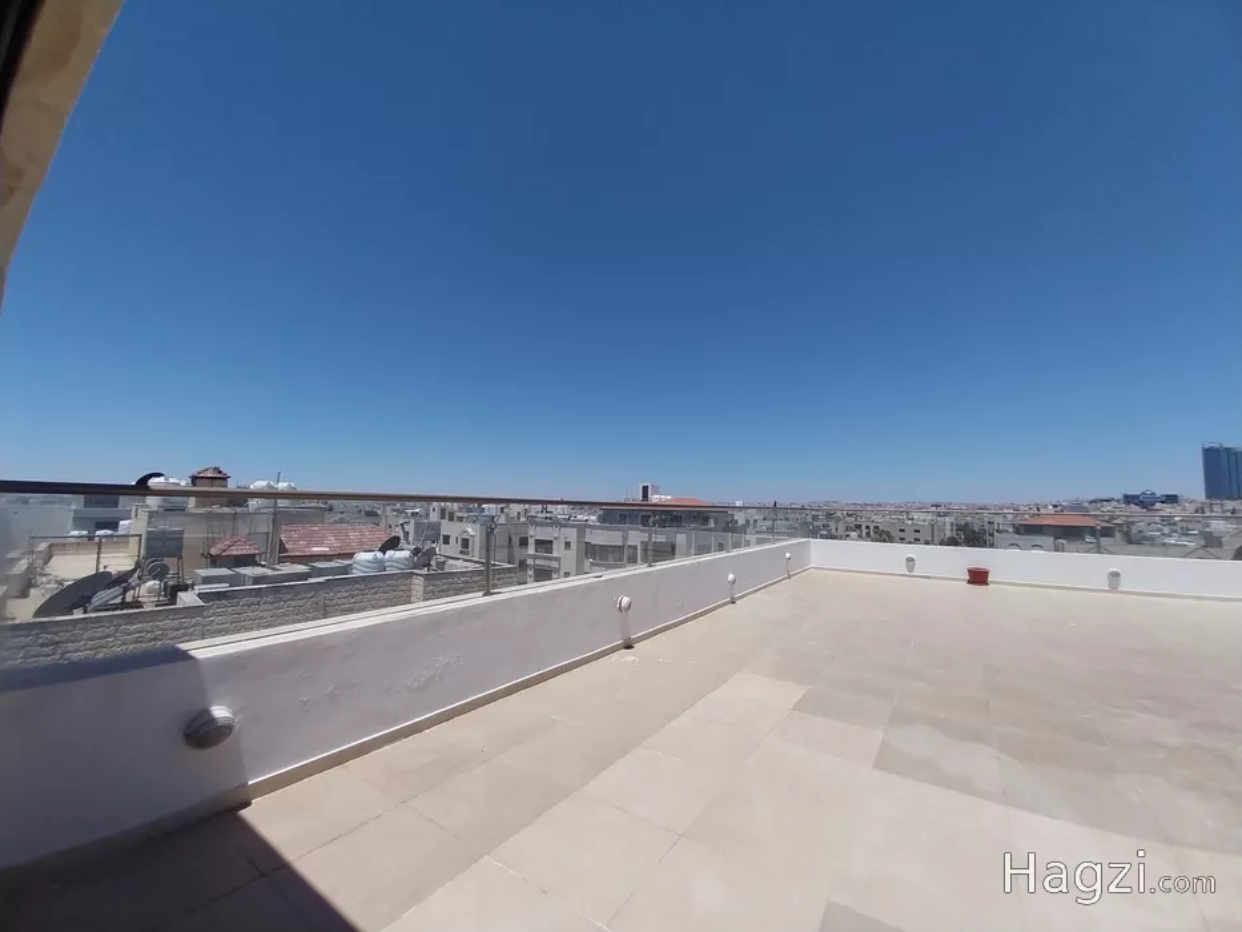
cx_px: 621
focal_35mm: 13
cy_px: 466
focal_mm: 1.3
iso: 76
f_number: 2.2
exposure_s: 1/3109
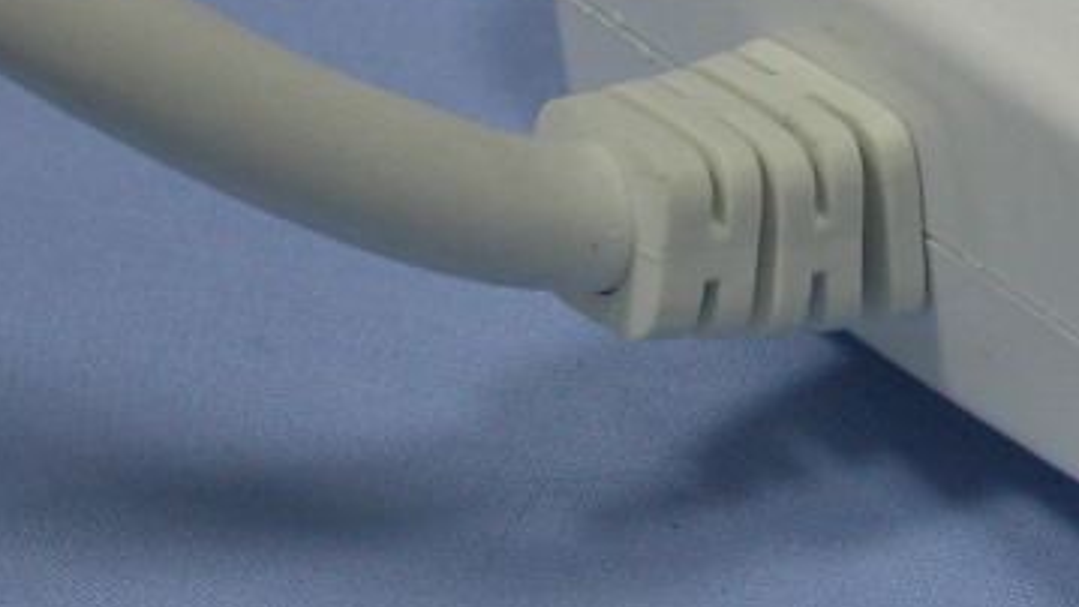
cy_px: 99
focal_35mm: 345
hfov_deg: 6.2
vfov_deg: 3.5
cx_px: 1371
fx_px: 9871
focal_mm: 23.1
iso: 100
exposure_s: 1/8.9
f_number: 4.2
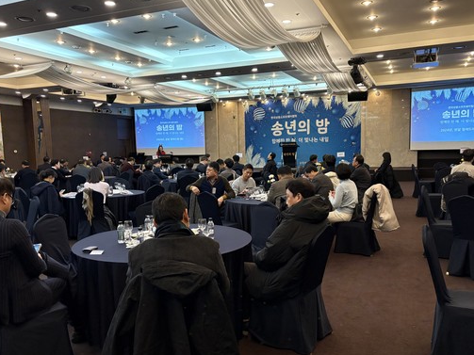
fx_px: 424
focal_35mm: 31
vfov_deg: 45.4
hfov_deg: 58.4
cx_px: 231
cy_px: 187
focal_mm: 5.96
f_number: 1.6
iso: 200
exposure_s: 1/60
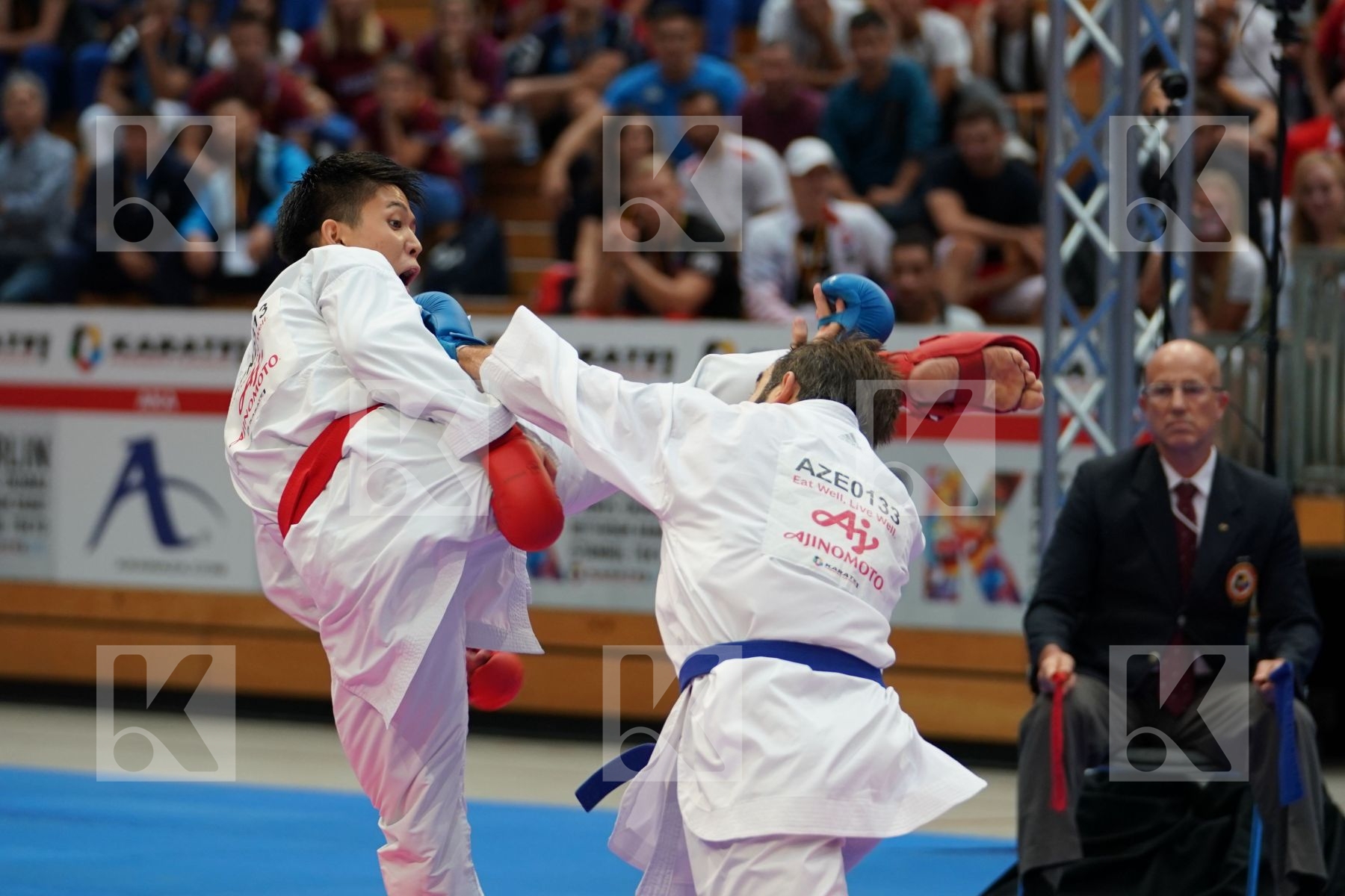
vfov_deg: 7.1
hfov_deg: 10.7
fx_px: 7210
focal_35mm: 193
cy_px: 448
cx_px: 672
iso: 1250
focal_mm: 129
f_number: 2.8
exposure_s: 1/800
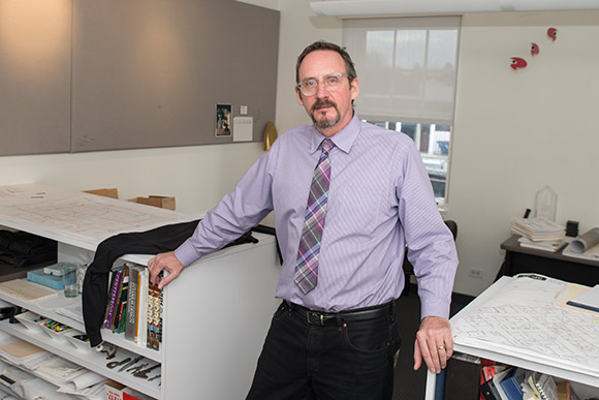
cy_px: 200
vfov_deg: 43.6
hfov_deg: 61.9
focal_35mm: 30
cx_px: 300
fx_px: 499
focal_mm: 30
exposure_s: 1/60
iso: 200
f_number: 5.6
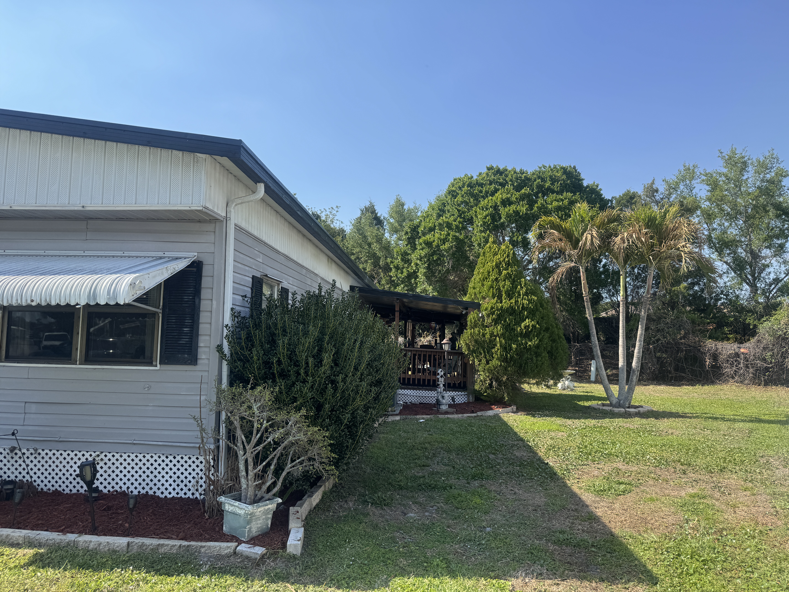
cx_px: 394
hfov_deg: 71.6
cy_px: 296
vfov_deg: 56.8
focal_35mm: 24
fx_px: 547
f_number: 1.78
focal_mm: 6.76
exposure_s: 1/2833
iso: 80
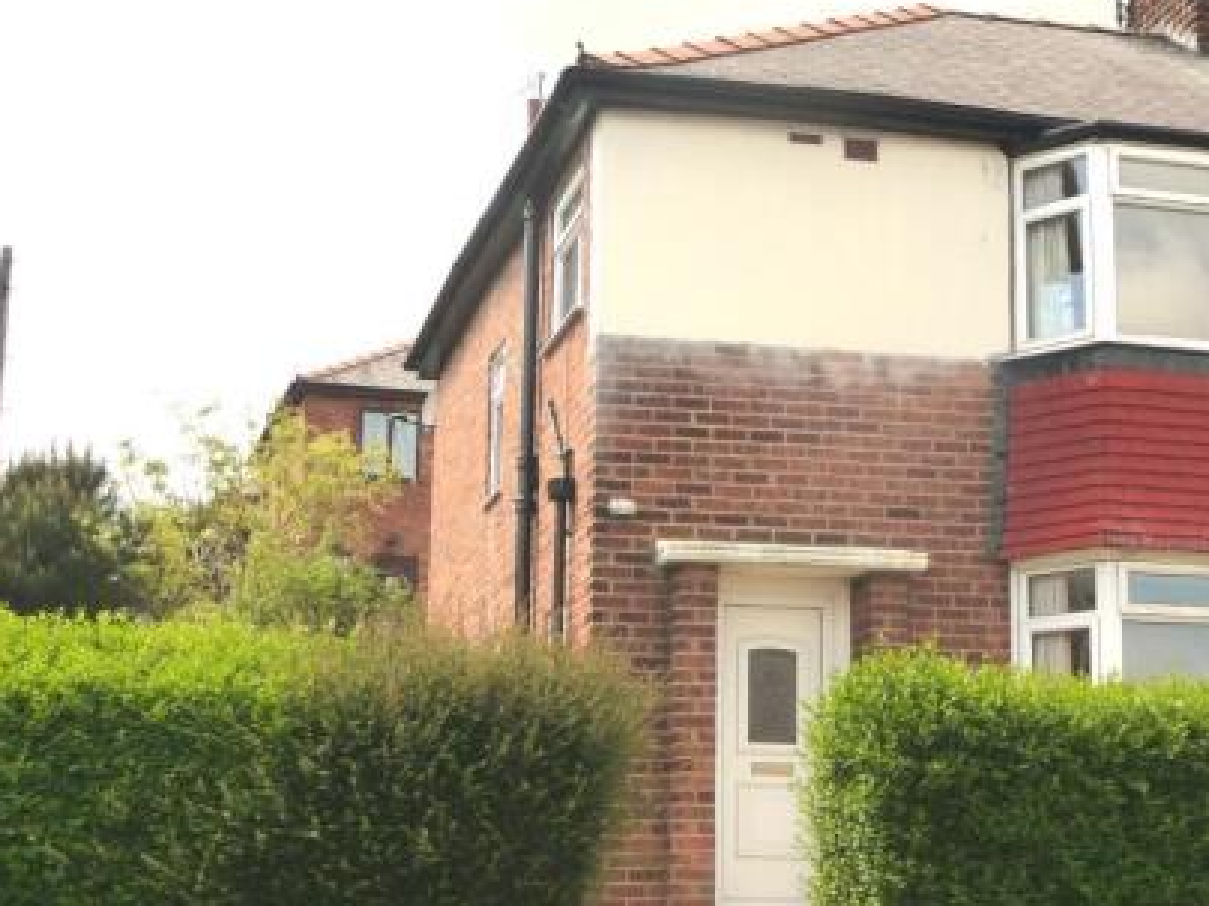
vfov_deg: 22.6
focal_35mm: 65
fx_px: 2270
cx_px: 750
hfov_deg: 29.7
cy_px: 513
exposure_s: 1/800
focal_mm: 7.6
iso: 160
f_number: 4.1
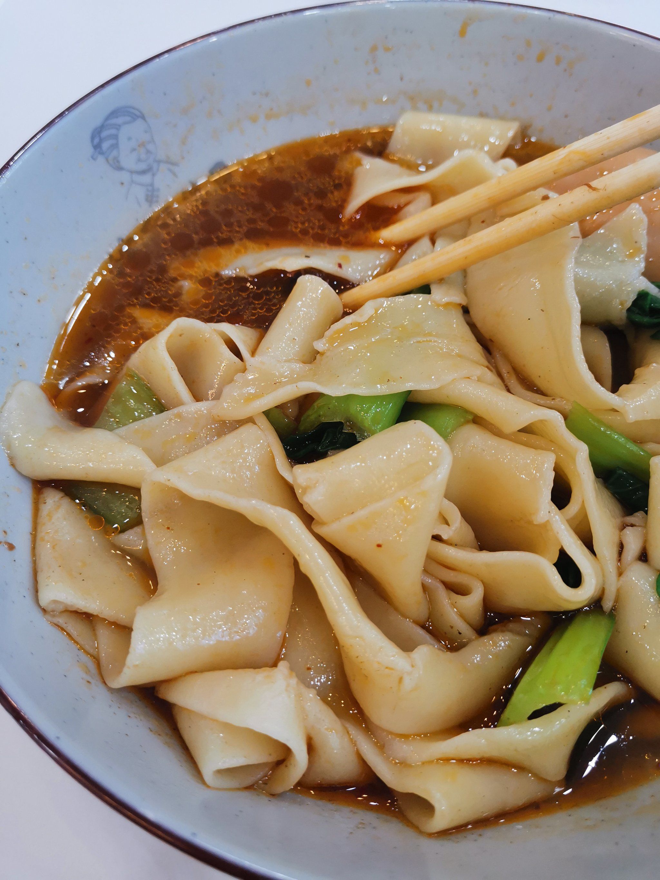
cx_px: 330
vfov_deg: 65.3
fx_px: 686
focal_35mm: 27
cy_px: 440
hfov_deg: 51.4
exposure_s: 1/100
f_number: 1.8
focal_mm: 4.75
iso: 125
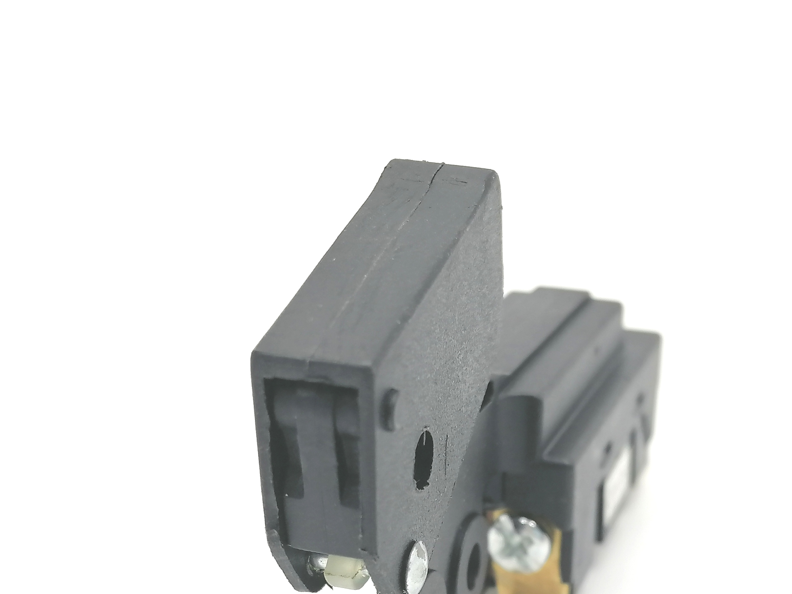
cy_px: 445
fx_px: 1304
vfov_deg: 25.4
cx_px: 431
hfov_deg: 33.8
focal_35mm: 57
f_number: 1.8
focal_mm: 5.3
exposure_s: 1/128
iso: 50
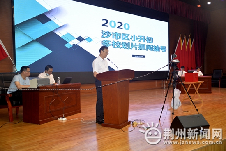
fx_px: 201
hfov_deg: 58.7
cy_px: 76
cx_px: 113
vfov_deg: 41.1
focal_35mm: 32
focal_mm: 32
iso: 400
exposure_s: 1/60
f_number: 4
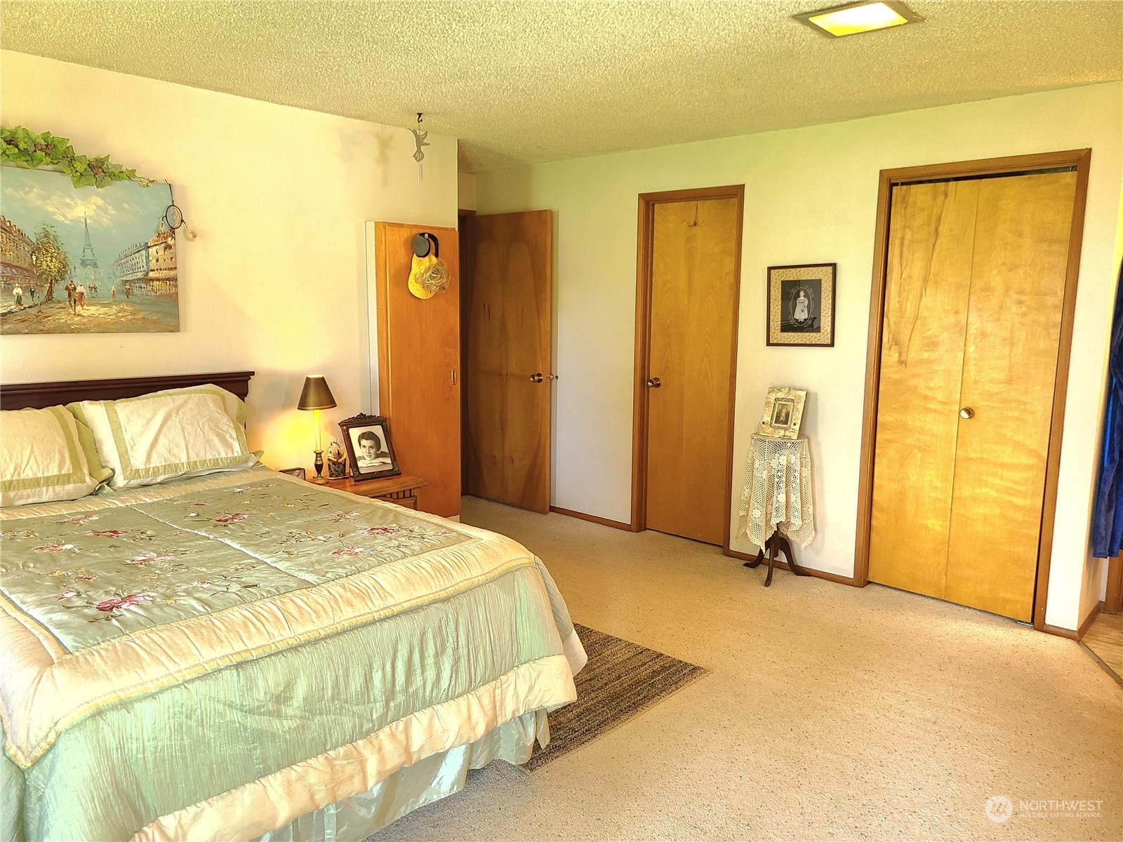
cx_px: 562
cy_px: 421
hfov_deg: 67.3
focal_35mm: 26
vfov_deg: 53.1
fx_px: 843
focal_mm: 5.4
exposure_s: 1/60.2
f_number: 1.8
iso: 160
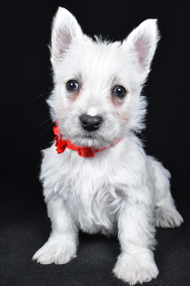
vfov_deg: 46.4
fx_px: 332
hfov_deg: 31.9
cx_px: 95
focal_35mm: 42
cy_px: 143
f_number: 9
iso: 6400
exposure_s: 1/800
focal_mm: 28
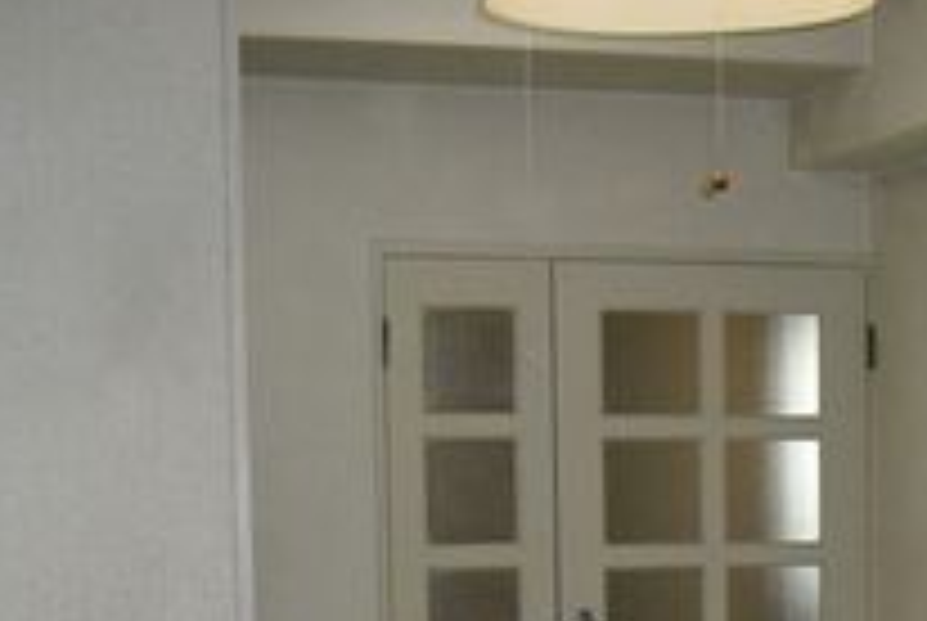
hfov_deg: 19.6
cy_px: 794
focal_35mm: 98
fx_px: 2527
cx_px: 1094
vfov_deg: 13.5
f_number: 3.1
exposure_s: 1/100
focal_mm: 6.3
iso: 200
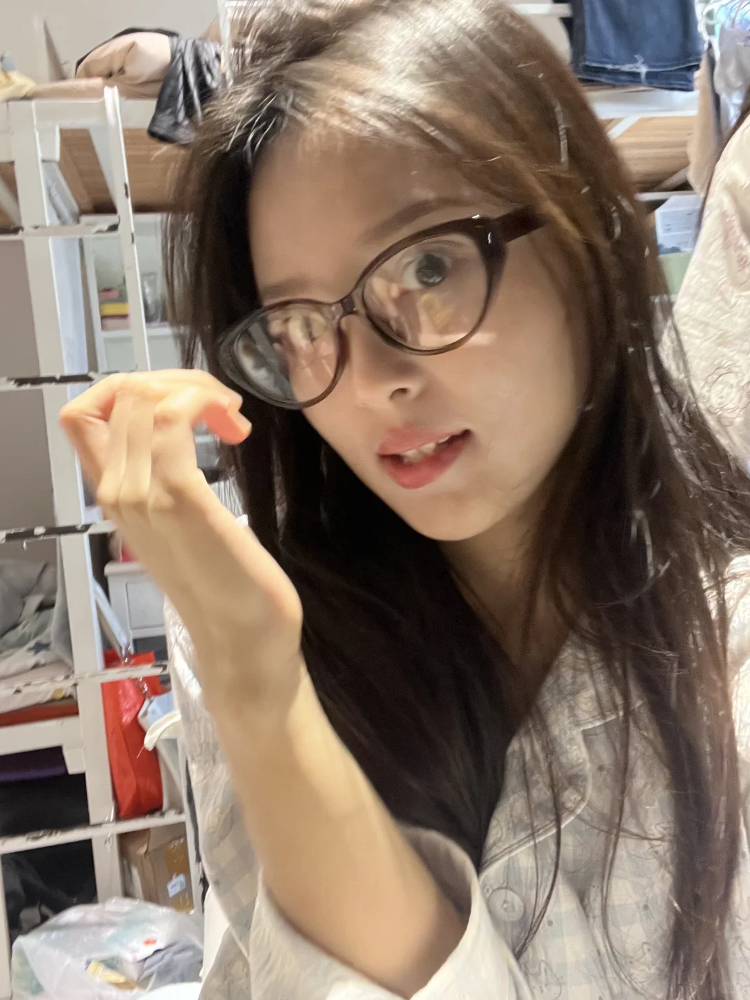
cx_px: 375
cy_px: 500
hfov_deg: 46.8
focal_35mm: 30
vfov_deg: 60.0
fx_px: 867
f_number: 2.2
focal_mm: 2.71
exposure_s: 1/25
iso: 640
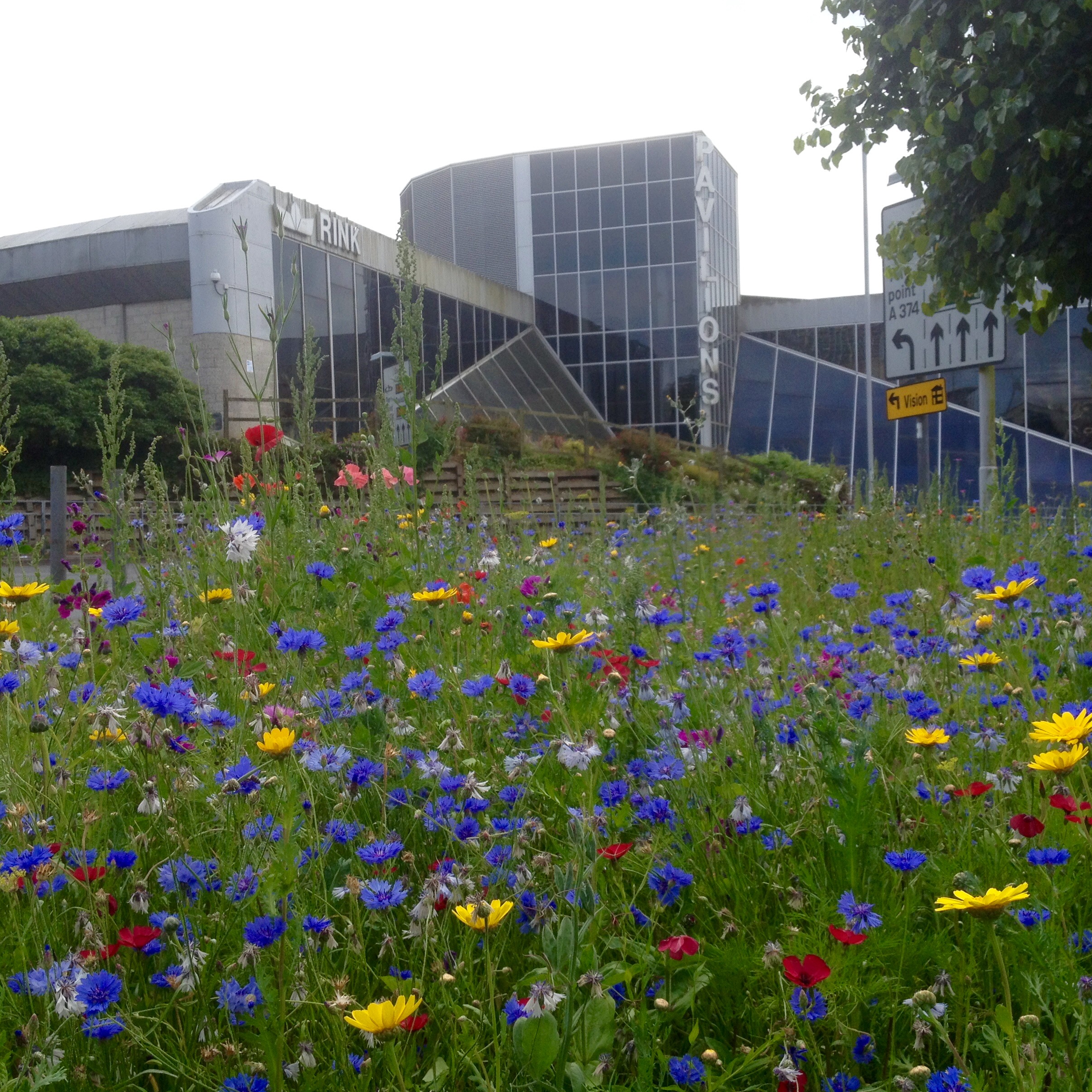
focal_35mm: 42
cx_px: 551
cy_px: 543
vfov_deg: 40.0
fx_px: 1499
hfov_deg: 40.0
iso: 50
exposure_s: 1/778
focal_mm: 4.28
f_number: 2.4
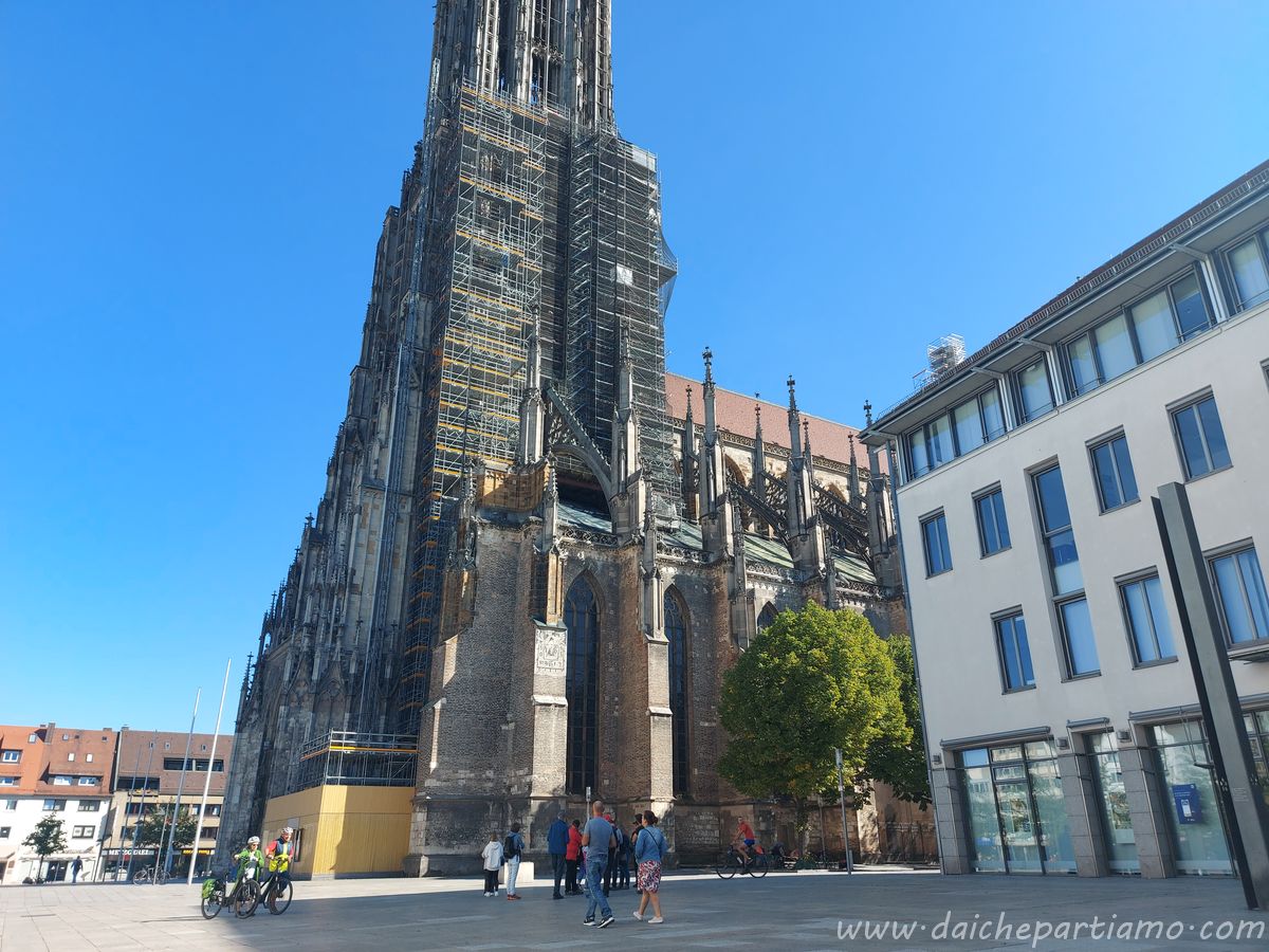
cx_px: 634
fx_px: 880
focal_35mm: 24
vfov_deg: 56.8
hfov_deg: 71.6
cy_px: 476
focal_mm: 5.23
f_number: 1.8
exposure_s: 1/544
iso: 32
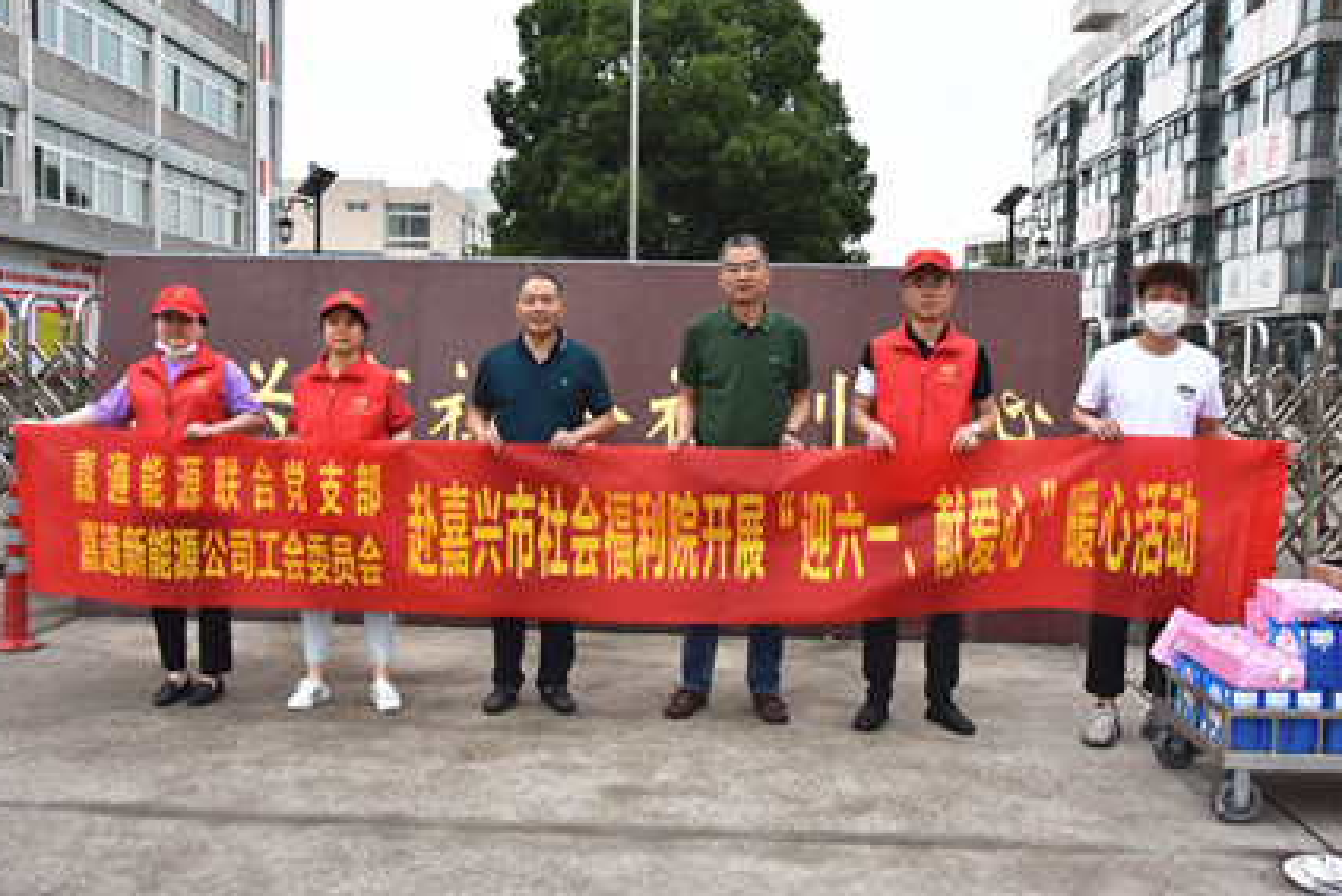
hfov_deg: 54.4
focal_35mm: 35
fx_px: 1305
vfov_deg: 37.9
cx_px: 671
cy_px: 459
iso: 640
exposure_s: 1/500
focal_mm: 22
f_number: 8
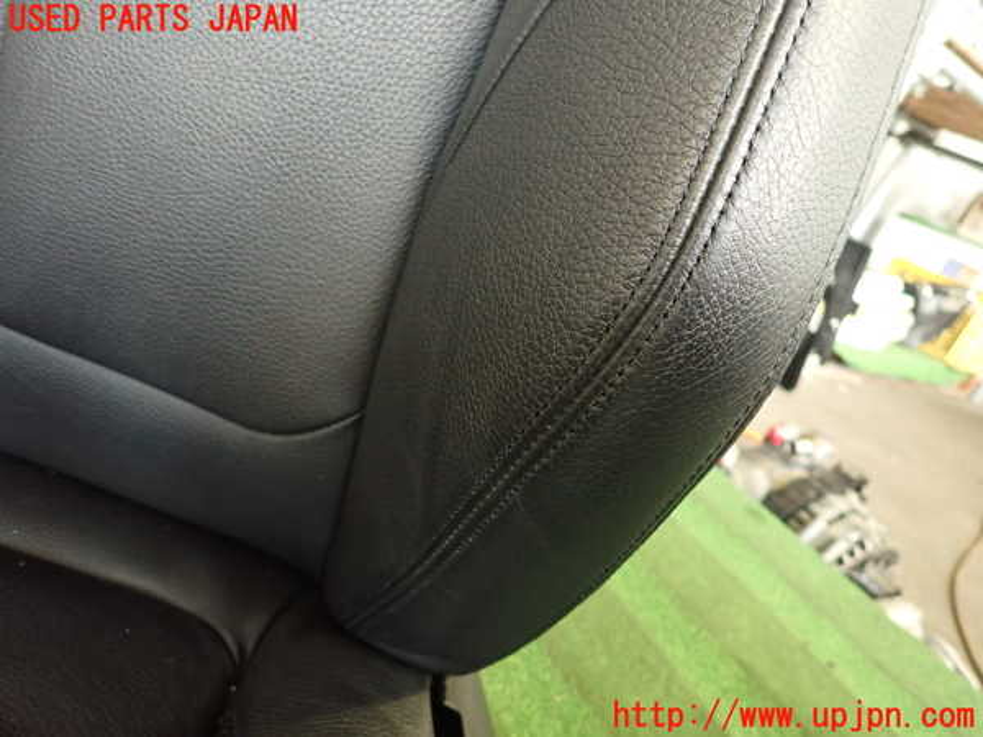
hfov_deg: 69.4
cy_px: 368
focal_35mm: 25
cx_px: 492
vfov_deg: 54.9
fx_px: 710
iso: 640
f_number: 2
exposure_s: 1/30
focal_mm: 4.5
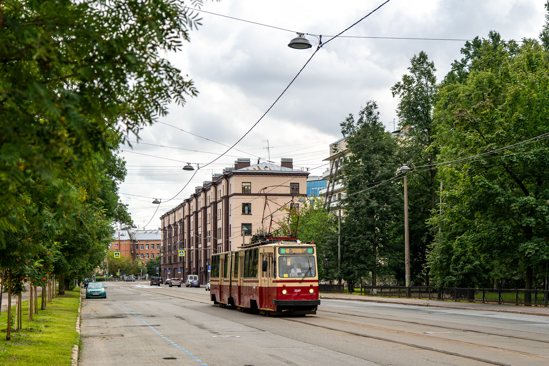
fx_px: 976
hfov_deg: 31.4
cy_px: 201
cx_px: 289
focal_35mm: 64
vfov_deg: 21.2
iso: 160
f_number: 4.5
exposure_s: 1/500
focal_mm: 56
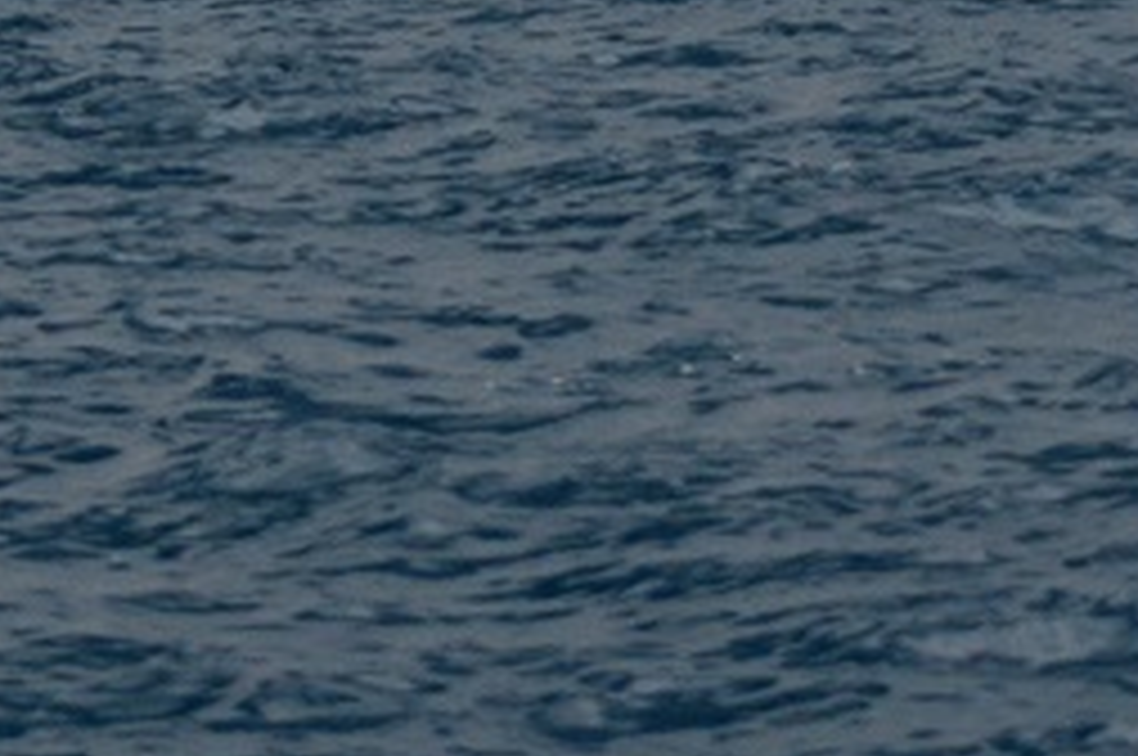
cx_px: 569
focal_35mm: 414
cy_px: -443
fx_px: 13070
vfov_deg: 3.3
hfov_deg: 5.0
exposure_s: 1/320
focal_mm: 70
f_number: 4.5
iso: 560
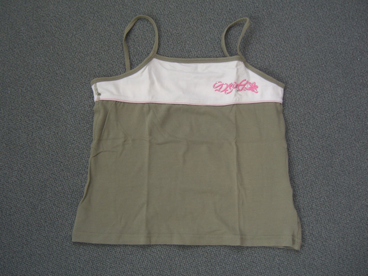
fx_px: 404
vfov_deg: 37.7
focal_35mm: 38
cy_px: 138
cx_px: 184
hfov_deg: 49.0
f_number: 2.8
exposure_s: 1/15
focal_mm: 7.9
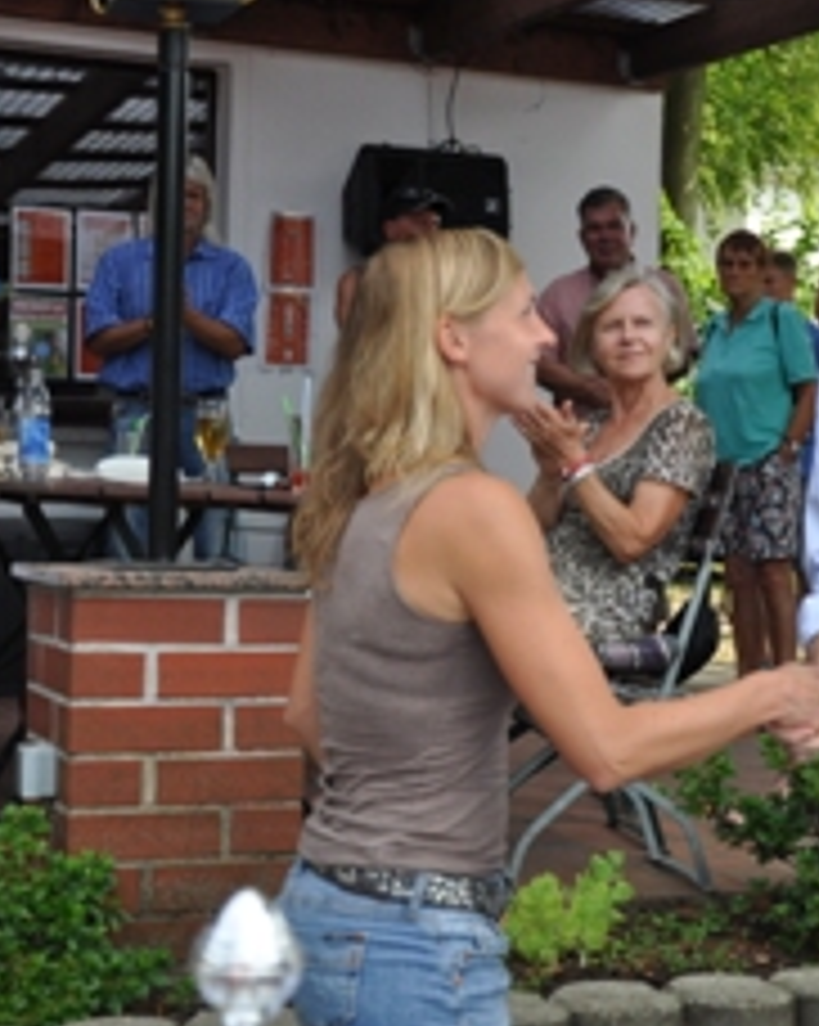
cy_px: 486
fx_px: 2184
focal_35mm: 72
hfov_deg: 21.1
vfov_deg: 26.4
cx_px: 562
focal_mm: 26
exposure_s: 1/1000
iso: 400
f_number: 4
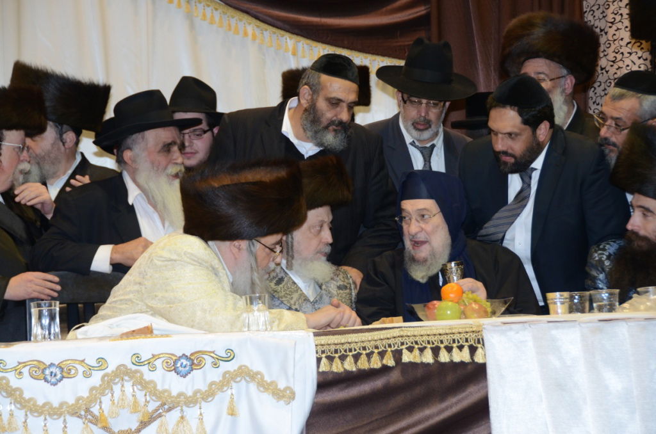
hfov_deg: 19.5
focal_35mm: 105
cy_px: 217
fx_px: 1909
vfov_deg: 13.0
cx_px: 328
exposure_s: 1/125
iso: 1250
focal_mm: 70
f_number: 5.6
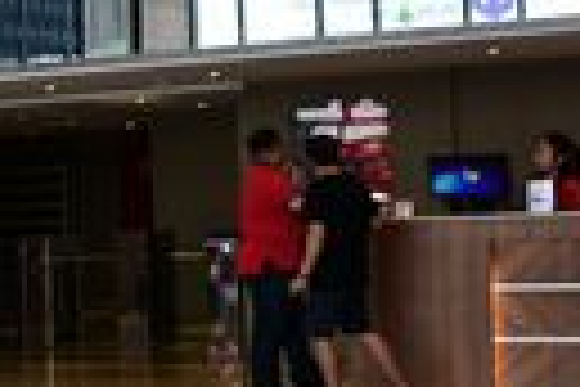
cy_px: 270
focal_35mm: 105
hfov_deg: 16.8
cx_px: -405
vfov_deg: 13.0
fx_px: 1692
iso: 200
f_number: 5.6
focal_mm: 18
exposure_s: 1/30
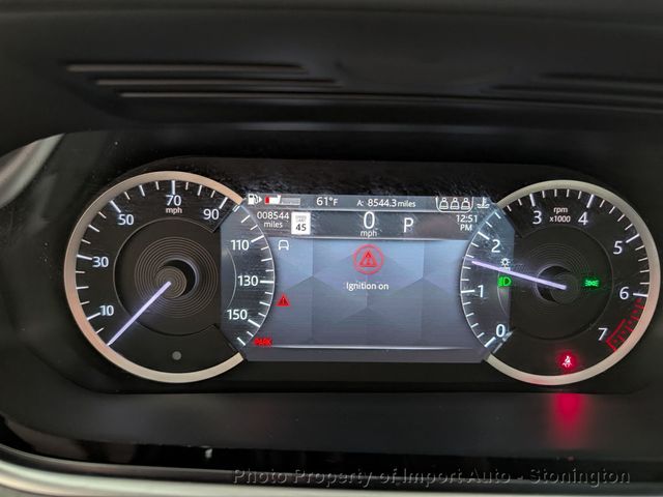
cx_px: 332
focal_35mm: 24
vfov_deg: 56.8
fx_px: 460
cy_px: 248
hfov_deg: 71.6
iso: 160
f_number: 1.68
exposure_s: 1/25
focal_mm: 6.9
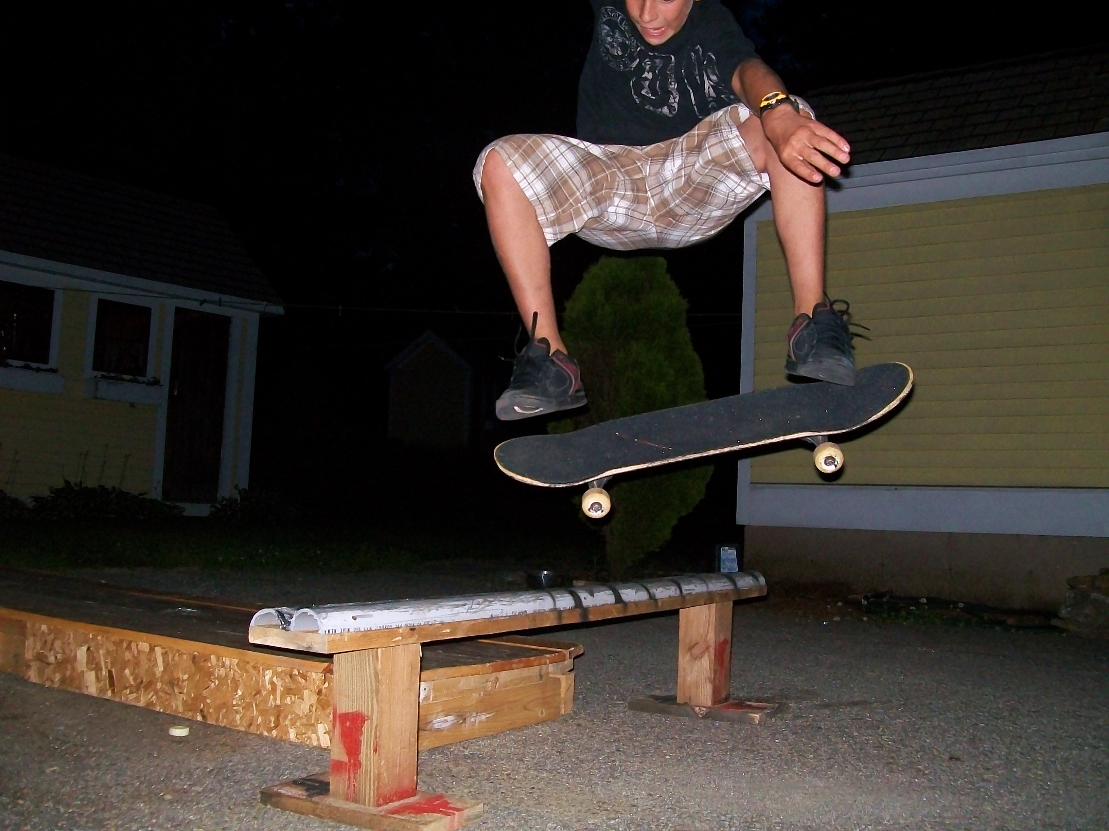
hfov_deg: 51.4
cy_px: 416
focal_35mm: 36
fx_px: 1153
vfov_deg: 39.7
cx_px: 554
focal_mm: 6
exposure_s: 1/30
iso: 240
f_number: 2.7
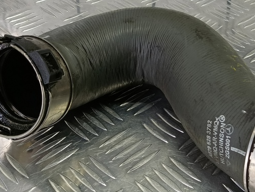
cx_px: 164
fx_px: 346
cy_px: 100
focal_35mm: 47
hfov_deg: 40.1
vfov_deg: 30.9
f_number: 1.6
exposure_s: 1/50
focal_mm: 4.11
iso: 140
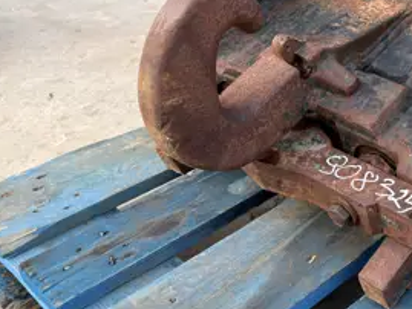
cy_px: 54
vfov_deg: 25.2
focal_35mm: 57
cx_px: 381
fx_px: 679
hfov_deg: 31.9
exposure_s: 1/146
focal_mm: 6.76
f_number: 1.78
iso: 50
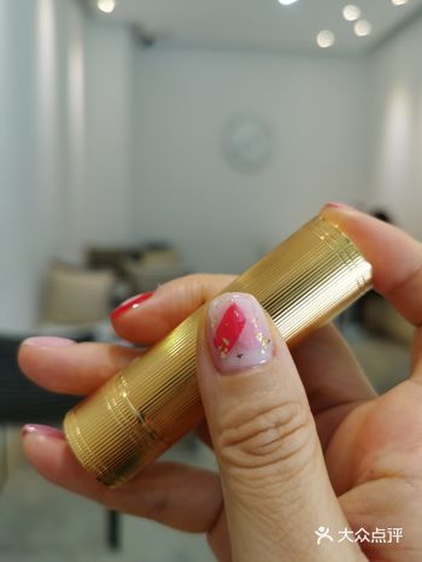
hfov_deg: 51.4
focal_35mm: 27
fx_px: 438
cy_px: 281
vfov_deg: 65.3
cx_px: 211
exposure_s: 1/100
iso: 125
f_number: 1.8
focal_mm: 5.58
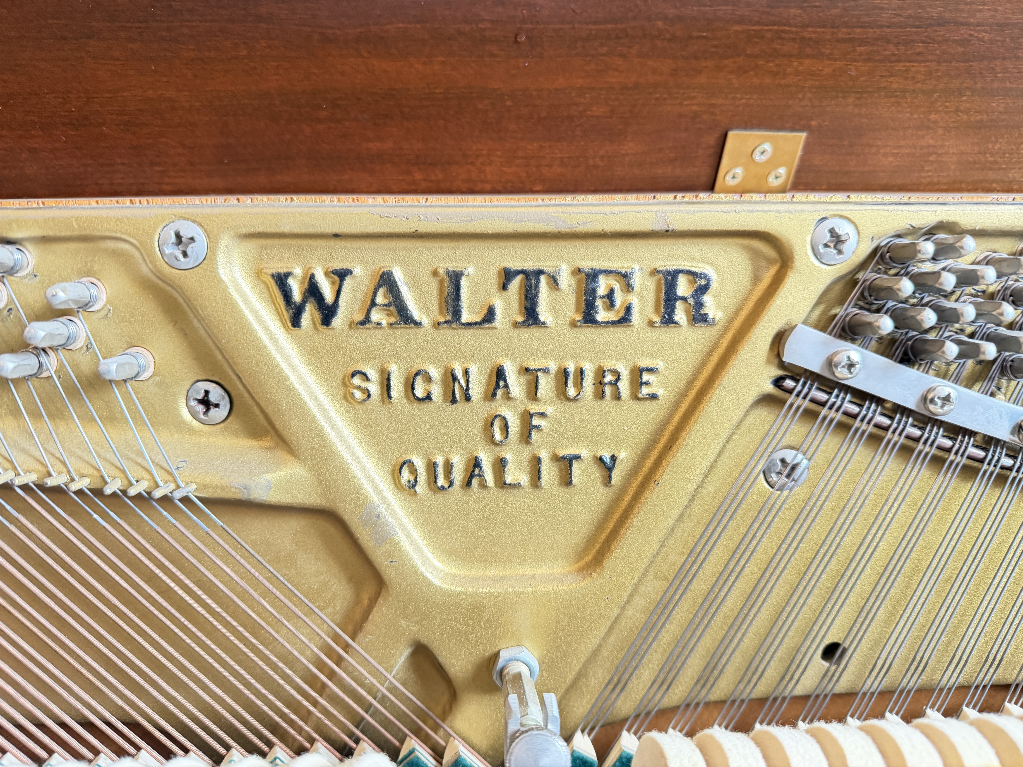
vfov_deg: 56.8
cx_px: 512
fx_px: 709
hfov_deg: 71.6
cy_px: 384
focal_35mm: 24
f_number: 1.78
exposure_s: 1/60
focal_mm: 6.76
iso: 400
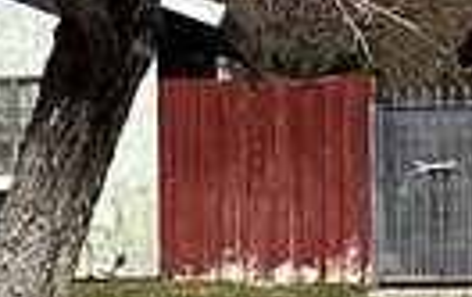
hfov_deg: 7.6
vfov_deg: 5.2
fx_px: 3273
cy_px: 182
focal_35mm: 254
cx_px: -712
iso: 25
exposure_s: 1/2092
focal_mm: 3.3
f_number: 2.4
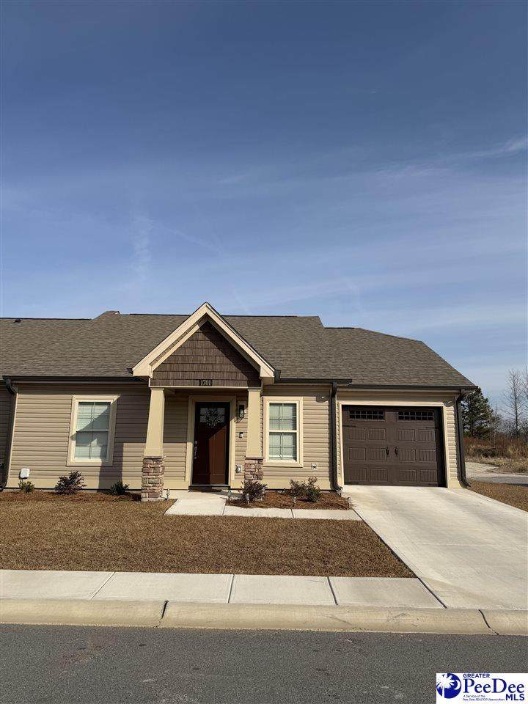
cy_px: 352
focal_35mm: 24
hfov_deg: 56.8
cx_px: 264
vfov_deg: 71.6
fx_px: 488
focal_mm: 6.76
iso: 80
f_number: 1.78
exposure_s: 1/6711
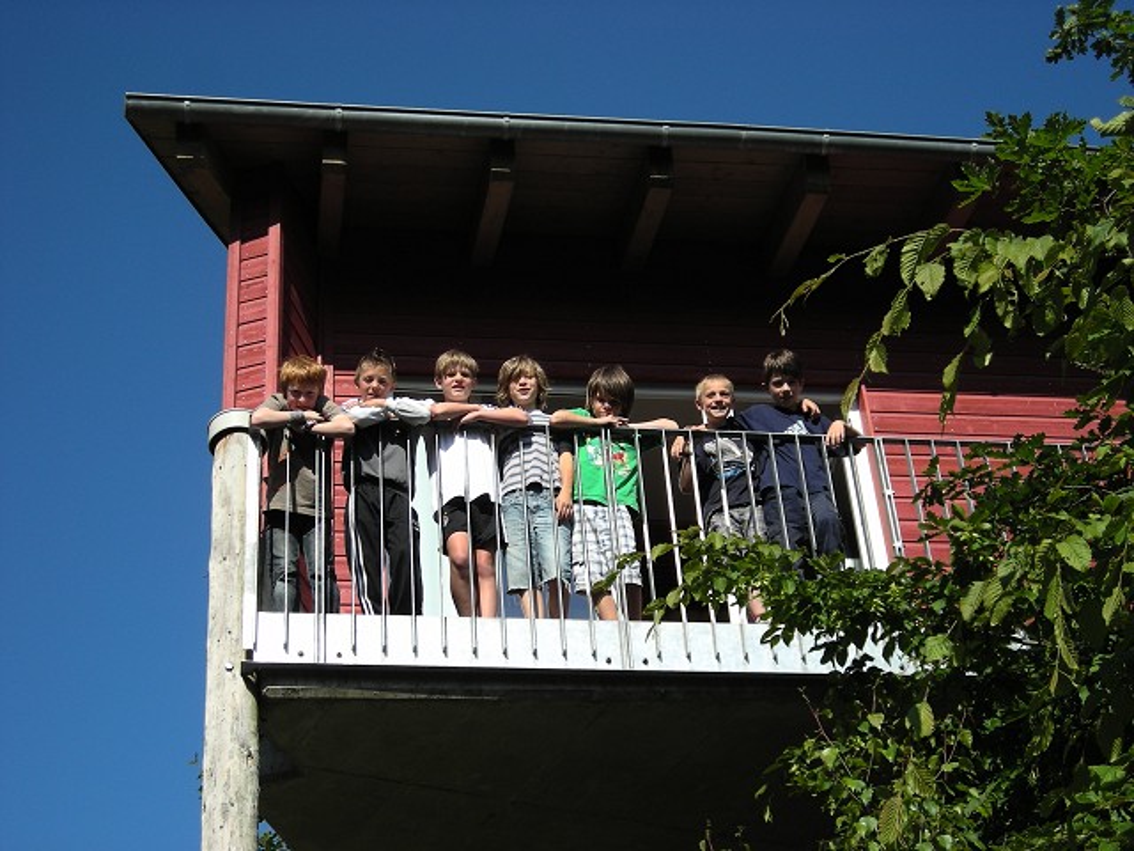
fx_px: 2129
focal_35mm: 65
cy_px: 426
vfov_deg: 22.6
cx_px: 567
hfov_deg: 29.8
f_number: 3.9
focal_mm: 10.8
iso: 50
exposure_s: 1/500
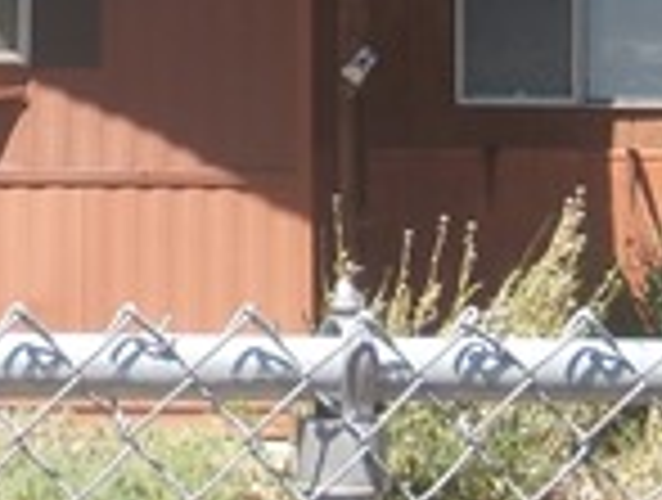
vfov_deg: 8.8
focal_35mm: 165
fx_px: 3163
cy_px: -221
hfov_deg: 11.6
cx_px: -243
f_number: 3.9
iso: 100
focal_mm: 6.67
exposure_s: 1/320
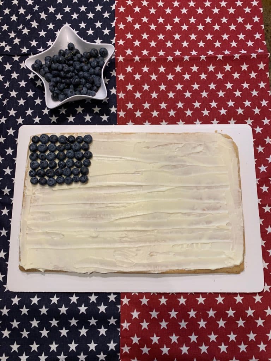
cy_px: 180
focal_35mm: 26
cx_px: 136
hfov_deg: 53.1
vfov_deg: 67.3
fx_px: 271
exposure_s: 1/60
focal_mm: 4.25
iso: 100
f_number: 1.8
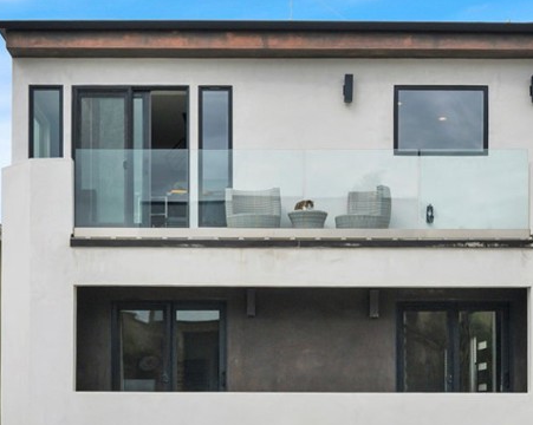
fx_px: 1009
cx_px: 255
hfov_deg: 29.6
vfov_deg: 23.6
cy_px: 316
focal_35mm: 64
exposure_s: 1/500
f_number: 10
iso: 500
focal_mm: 30
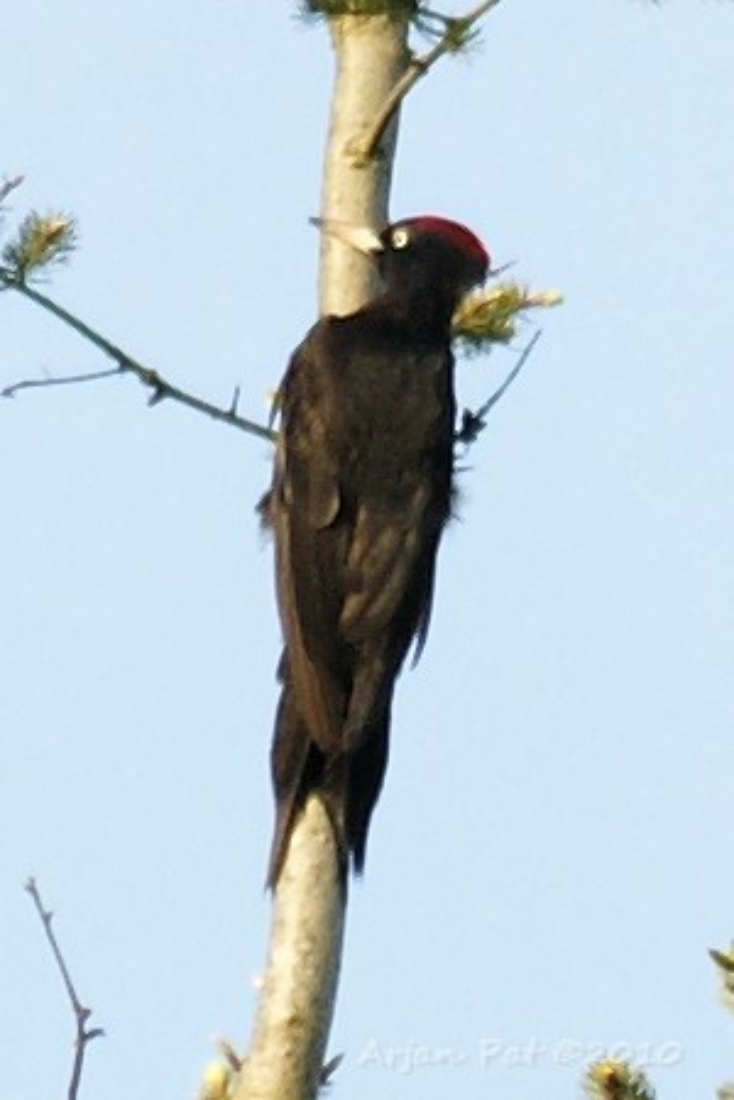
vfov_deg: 4.6
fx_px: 13761
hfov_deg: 3.1
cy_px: 550
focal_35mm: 450
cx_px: 367
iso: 200
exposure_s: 1/640
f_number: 4
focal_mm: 300
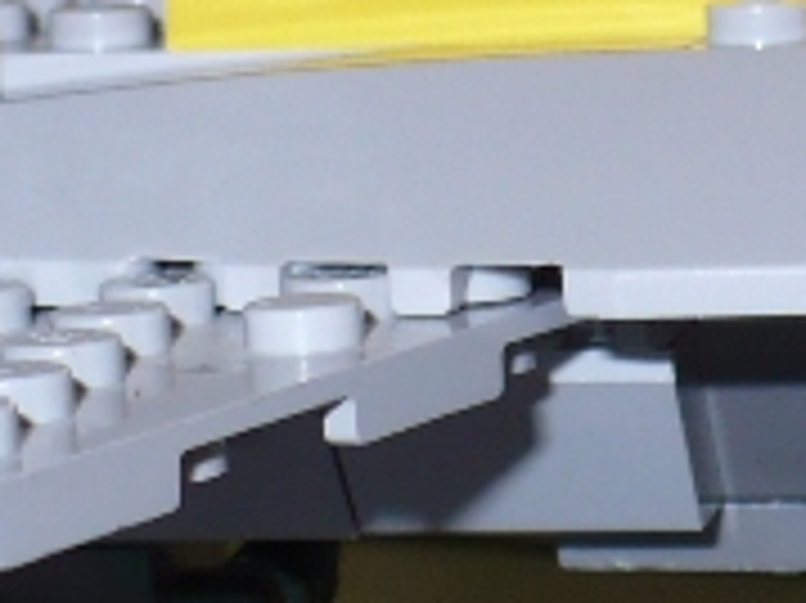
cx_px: 788
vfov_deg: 7.0
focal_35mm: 212
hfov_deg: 9.3
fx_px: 4933
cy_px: -76
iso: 100
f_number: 2.8
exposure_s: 1/30
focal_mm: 6.1
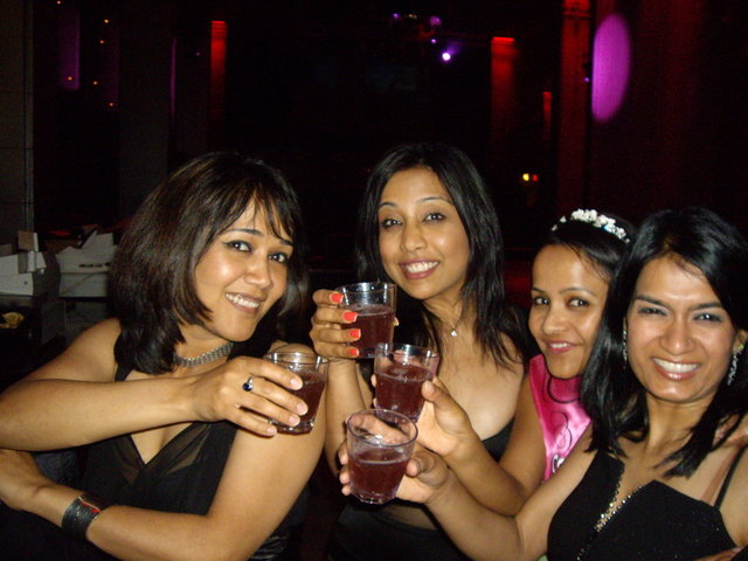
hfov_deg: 49.0
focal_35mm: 38
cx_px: 374
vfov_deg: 37.7
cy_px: 280
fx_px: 821
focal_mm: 6.2
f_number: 2.7
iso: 400
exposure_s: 1/40
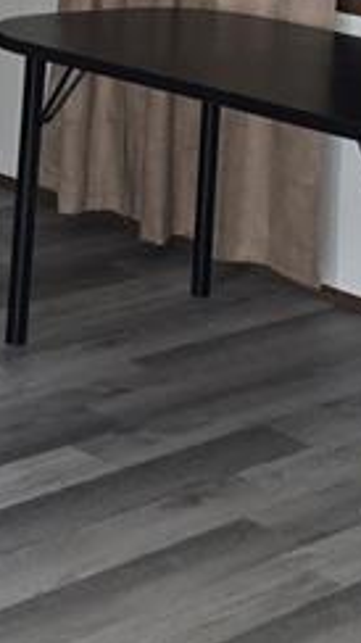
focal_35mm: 105
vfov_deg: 19.5
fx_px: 1789
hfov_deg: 11.5
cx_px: 145
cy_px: -61
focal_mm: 6.3
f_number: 1.7
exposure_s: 1/12
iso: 320
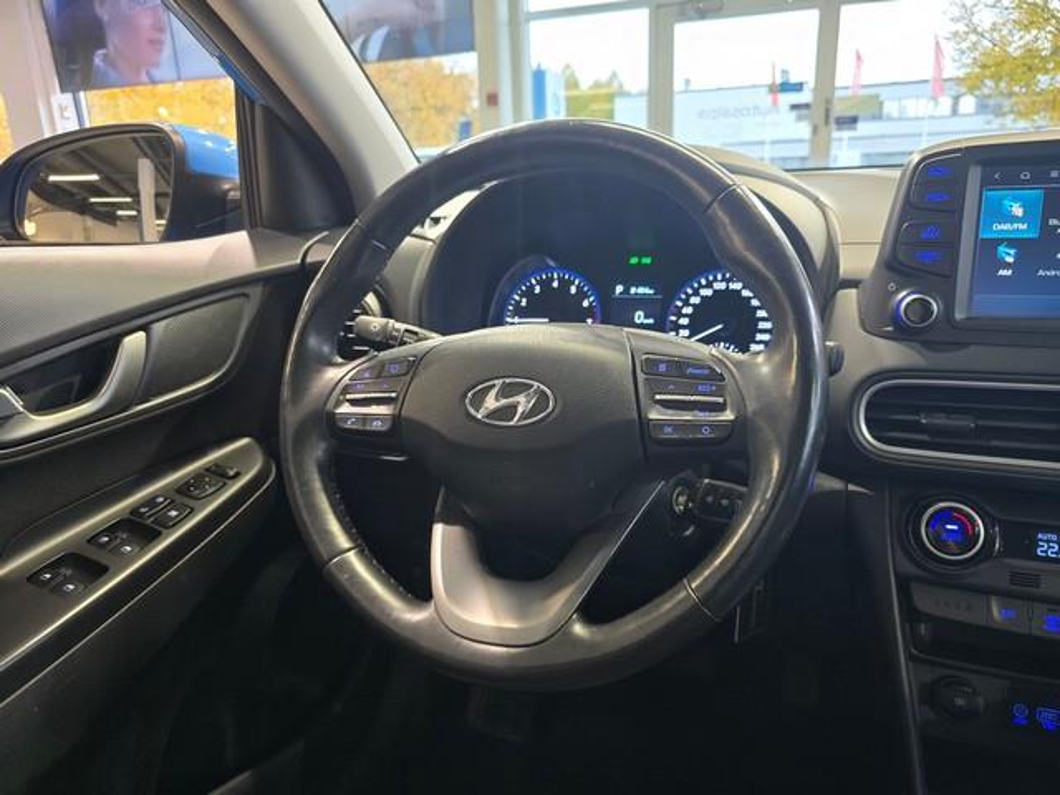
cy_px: 398
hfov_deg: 73.9
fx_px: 704
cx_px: 530
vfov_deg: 58.9
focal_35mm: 23
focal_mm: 6.3
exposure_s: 1/100
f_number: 1.7
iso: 400
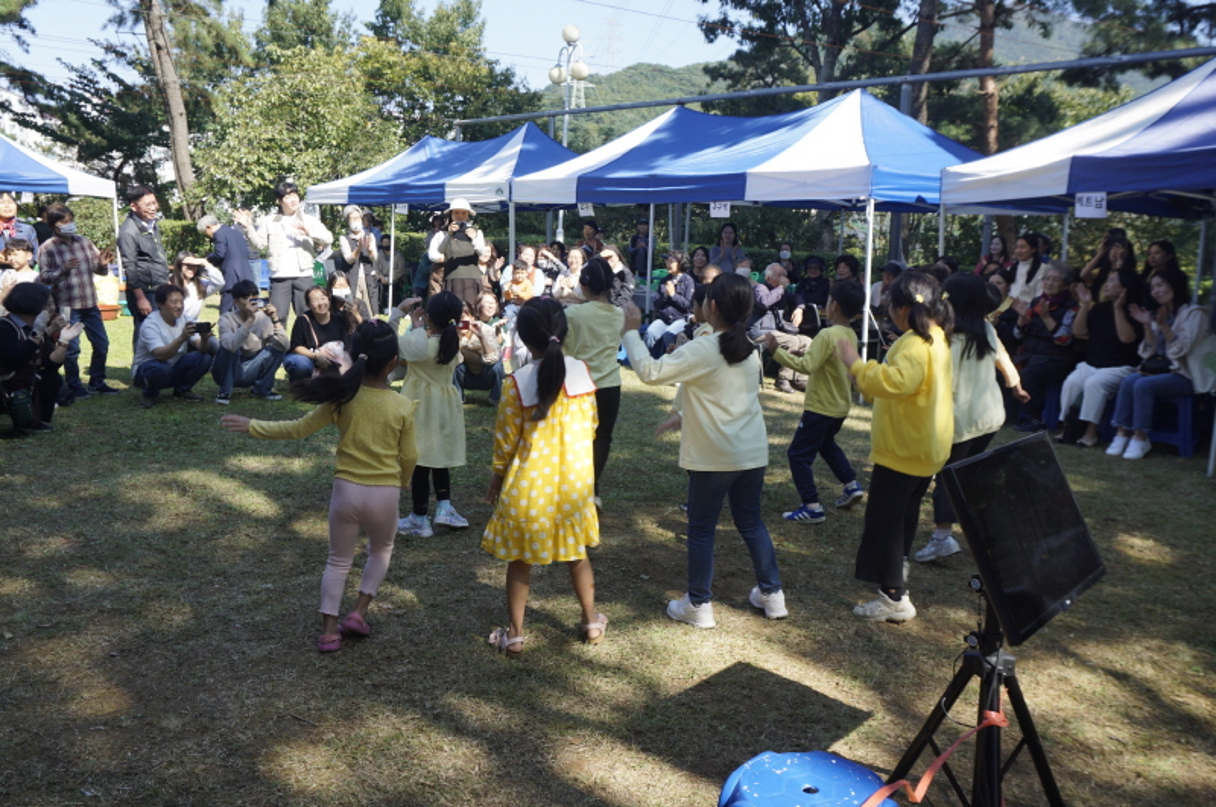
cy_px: 404
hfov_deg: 62.0
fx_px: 1012
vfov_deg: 43.5
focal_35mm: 30
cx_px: 608
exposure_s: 1/100
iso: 100
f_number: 7.1
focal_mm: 20
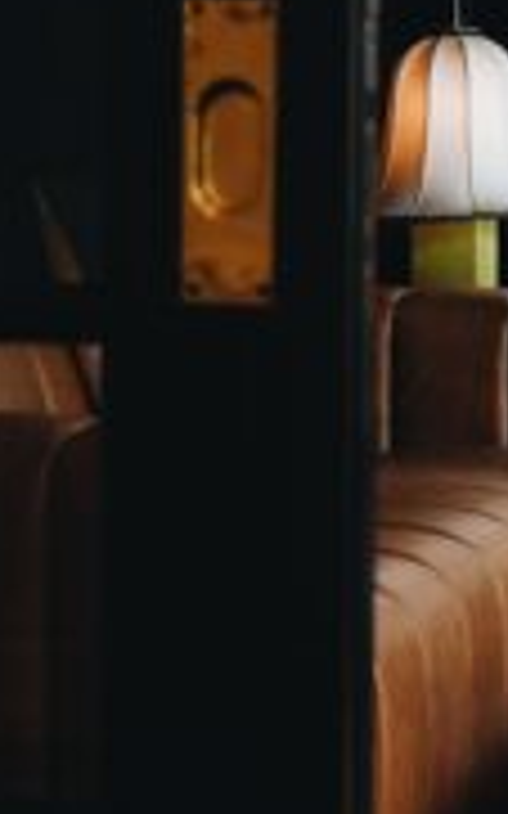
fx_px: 3192
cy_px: 128
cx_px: 1335
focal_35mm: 144
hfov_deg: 8.2
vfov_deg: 14.4
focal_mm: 32
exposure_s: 1/160
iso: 1250
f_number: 5
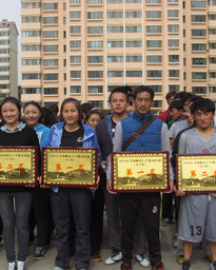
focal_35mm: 58
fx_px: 463
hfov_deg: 26.2
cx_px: 103
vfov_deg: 32.4
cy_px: 154
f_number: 8
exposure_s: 1/125
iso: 64
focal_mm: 6.2
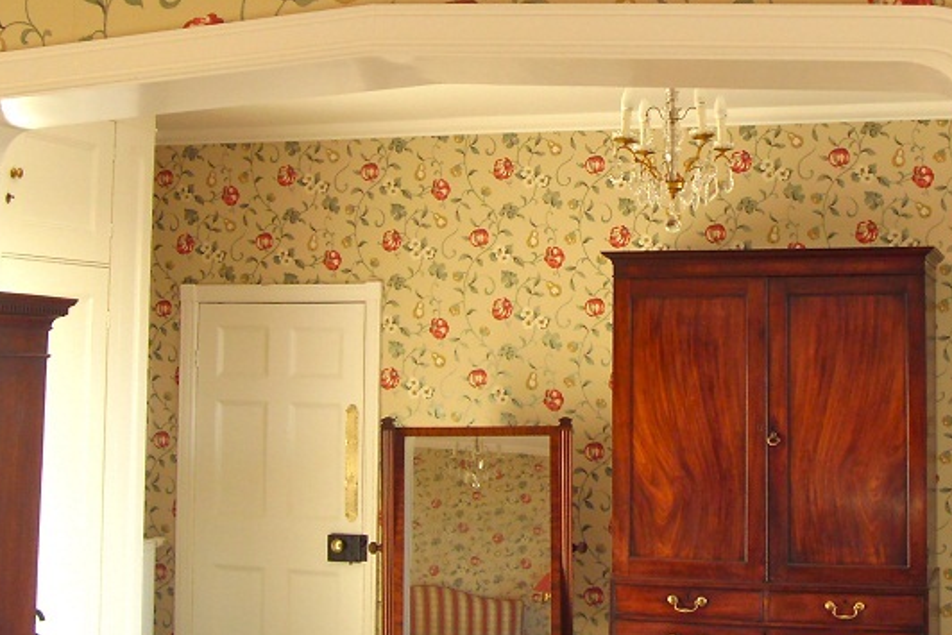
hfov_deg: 32.7
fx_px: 1613
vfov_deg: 22.1
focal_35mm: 61
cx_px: 601
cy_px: 186
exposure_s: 1/45
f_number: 3.5
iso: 100
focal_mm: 6.6
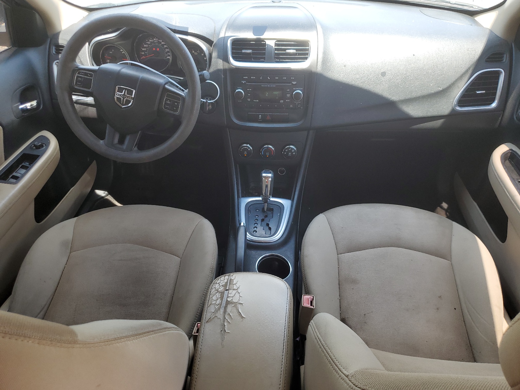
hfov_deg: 67.3
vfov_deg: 53.1
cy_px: 195
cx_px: 260
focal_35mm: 26
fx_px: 391
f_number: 1.5
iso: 50
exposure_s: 1/217
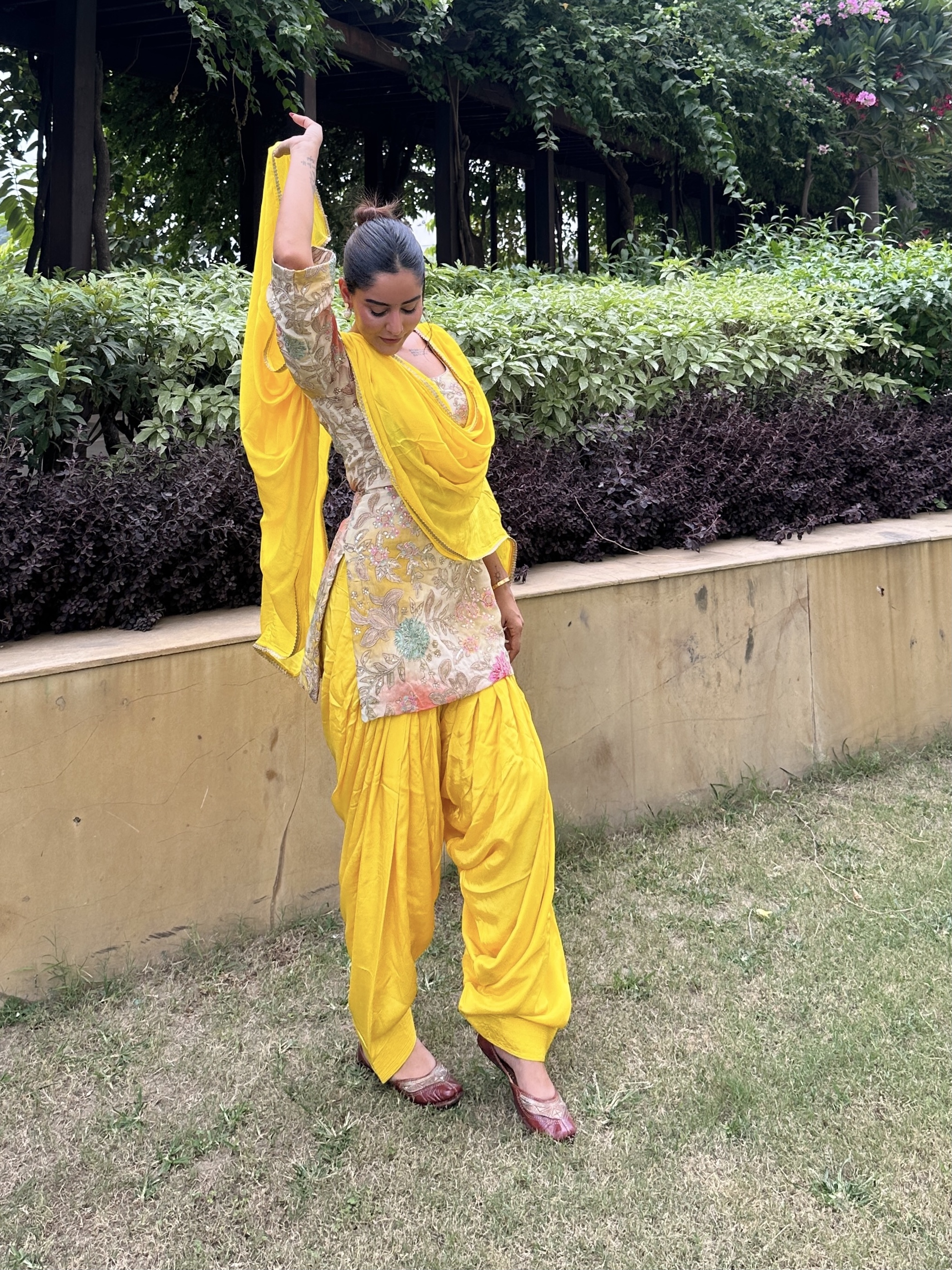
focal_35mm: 24
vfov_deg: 71.6
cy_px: 635
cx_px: 476
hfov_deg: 56.8
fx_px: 880
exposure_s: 1/414
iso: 80
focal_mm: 6.86
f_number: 1.78
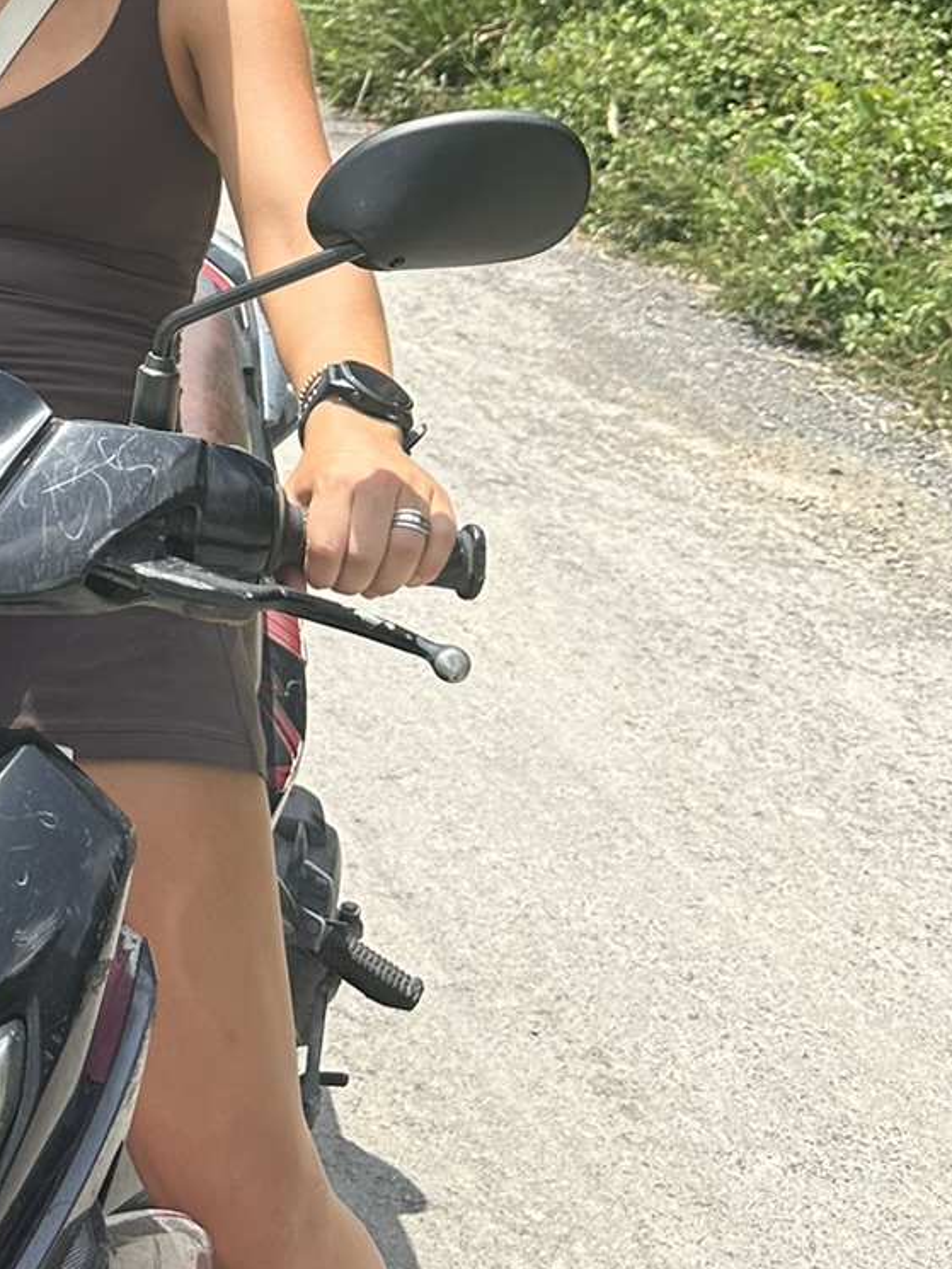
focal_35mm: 66
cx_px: -315
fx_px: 2419
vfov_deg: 27.8
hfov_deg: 20.2
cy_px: 20
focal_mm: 6.86
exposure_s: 1/3247
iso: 80
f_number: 1.78
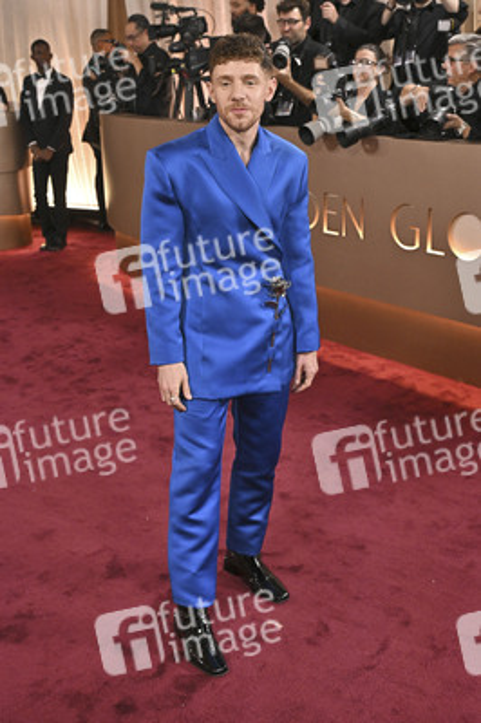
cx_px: 240
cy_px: 362
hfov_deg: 31.8
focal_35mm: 42
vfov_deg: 46.4
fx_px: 843
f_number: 5.6
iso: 2500
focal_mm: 42
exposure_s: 1/320
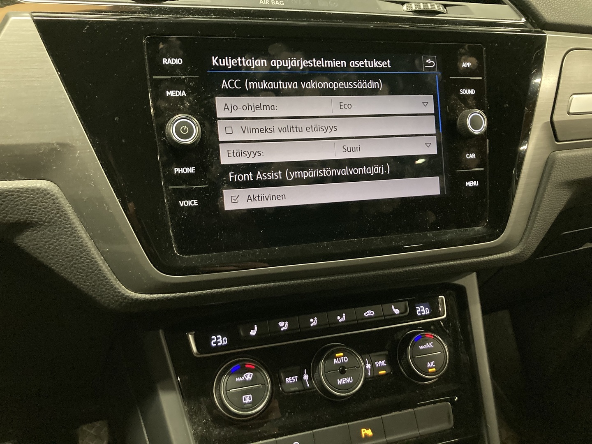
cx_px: 296
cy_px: 222
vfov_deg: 49.7
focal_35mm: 28
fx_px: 479
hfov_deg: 63.4
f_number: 1.8
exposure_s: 1/25
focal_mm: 3.99
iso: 640
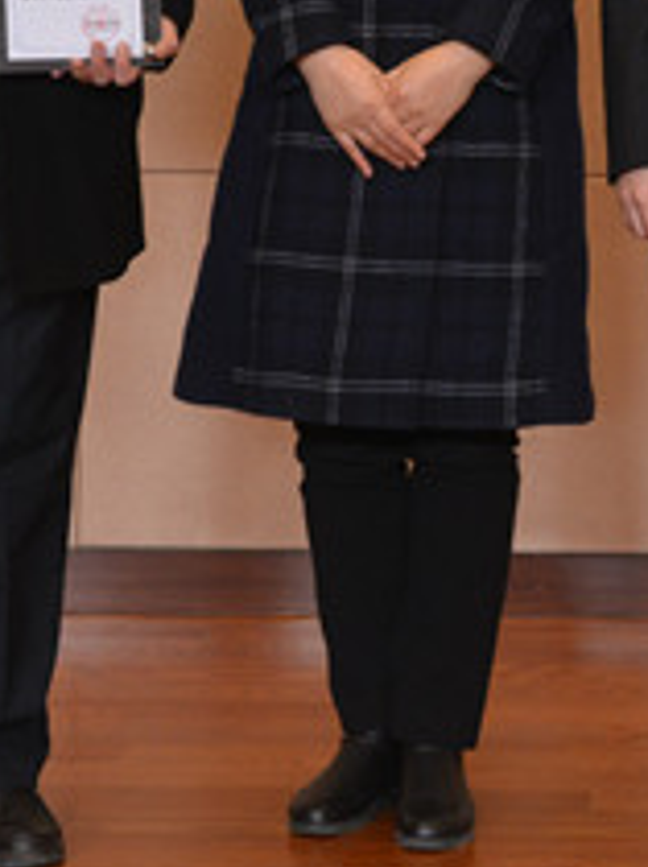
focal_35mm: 109
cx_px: 615
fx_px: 2726
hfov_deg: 13.4
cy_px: 78
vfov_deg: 17.8
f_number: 5.6
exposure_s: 1/80
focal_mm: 36
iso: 1250
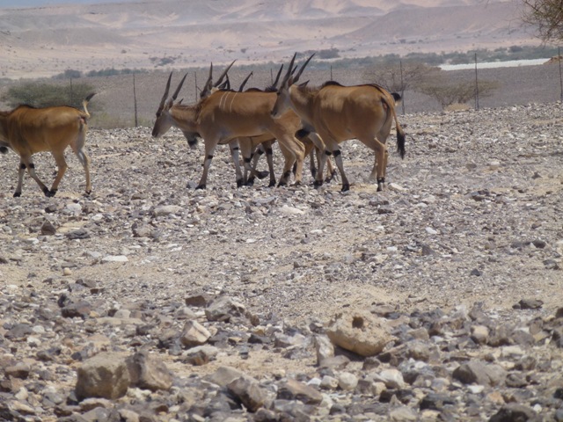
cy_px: 211
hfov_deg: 8.0
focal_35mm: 249
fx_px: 4050
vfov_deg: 6.0
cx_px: 282
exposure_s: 1/800
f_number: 5.6
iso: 100
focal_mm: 44.5
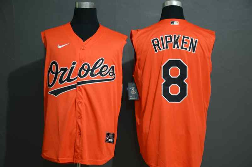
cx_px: 126
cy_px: 84
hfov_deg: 27.0
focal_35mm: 75
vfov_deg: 18.1
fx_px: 524
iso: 100
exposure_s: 1.6
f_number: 4.8
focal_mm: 50
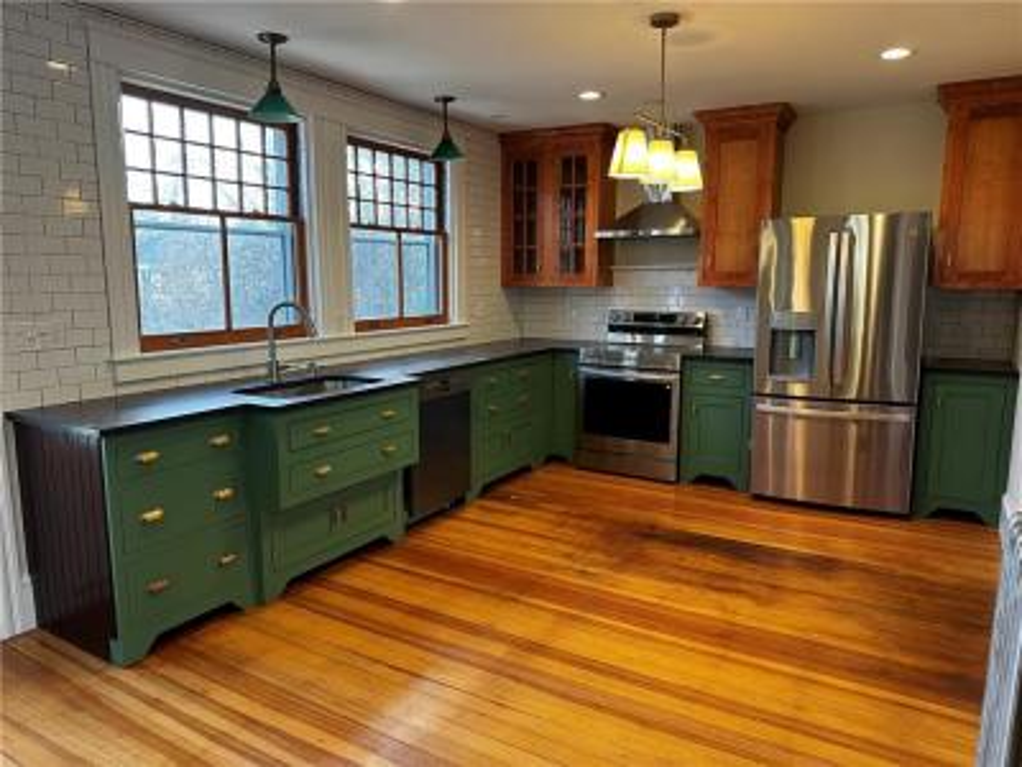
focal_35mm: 24
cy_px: 384
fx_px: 709
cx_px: 511
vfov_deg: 56.8
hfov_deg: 71.6
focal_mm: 6.86
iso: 160
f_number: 1.78
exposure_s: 1/120
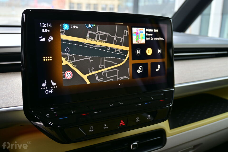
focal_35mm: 38
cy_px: 76
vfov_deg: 35.5
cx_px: 114
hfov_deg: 51.3
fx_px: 237
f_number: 4.2
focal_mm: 25
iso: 140
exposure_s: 1/40
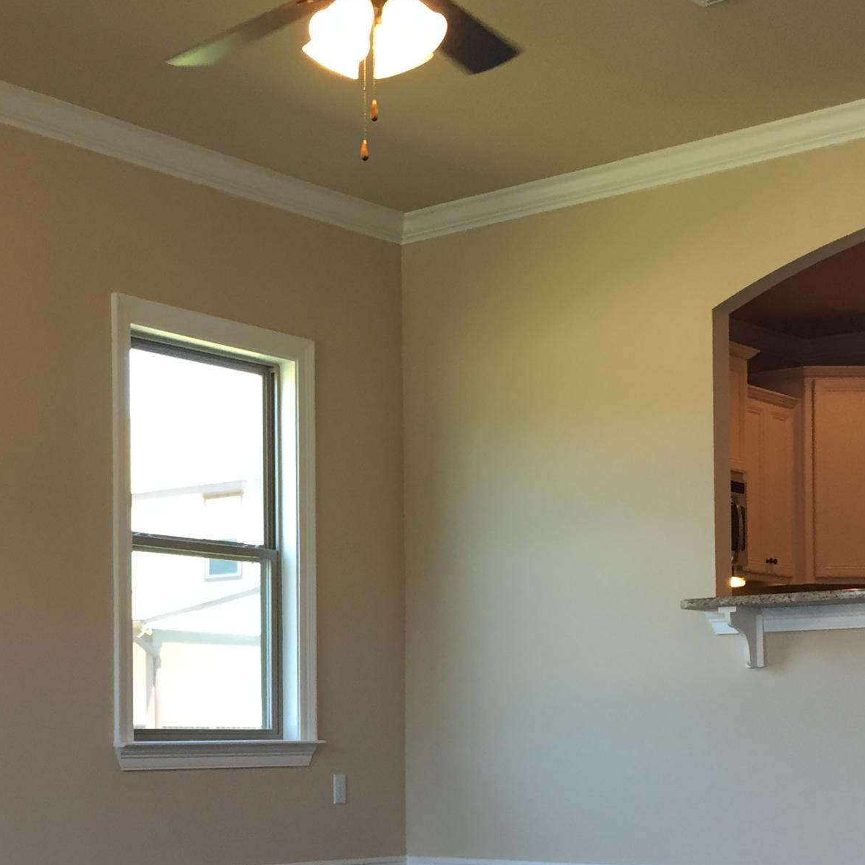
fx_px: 1838
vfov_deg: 26.1
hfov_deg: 26.1
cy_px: 660
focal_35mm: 65
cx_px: 211
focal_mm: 4.15
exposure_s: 1/40
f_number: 2.2
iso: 32
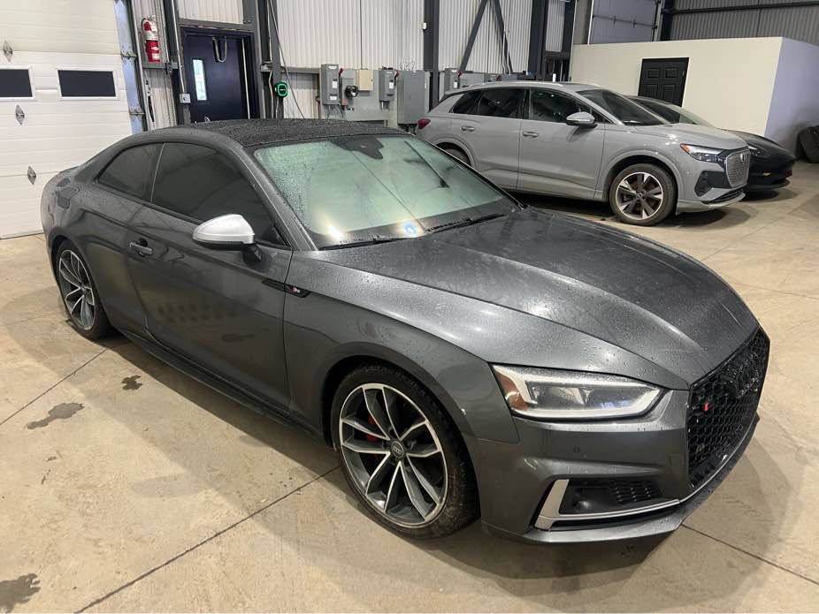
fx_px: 615
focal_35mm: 26
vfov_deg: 53.1
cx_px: 410
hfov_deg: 67.3
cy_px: 307
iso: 100
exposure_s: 1/60
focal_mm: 5.7
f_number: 1.5
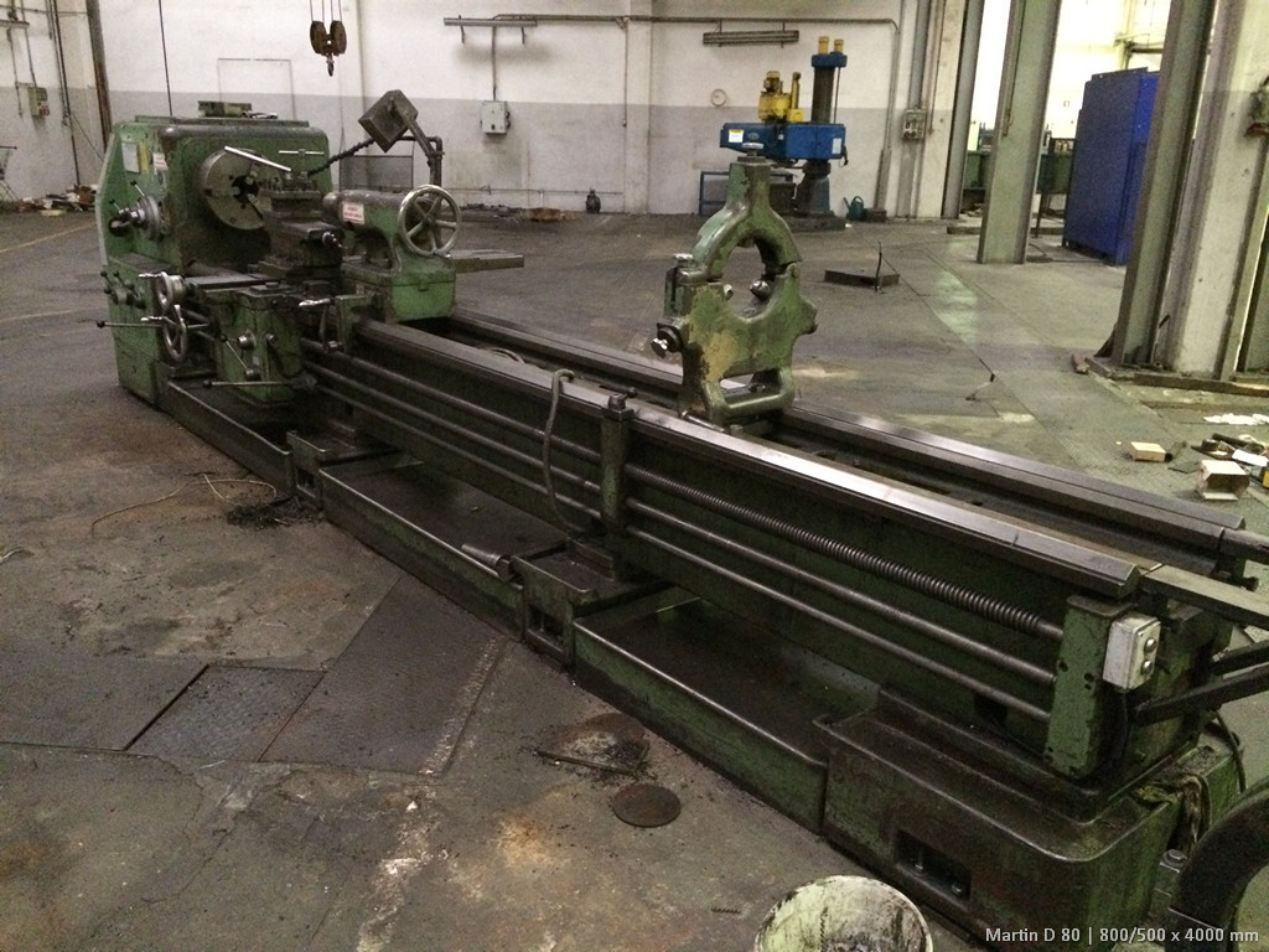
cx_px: 634
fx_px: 1063
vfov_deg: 48.2
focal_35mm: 29
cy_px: 476
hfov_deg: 61.7
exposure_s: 1/17
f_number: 2.2
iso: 1250
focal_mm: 4.15
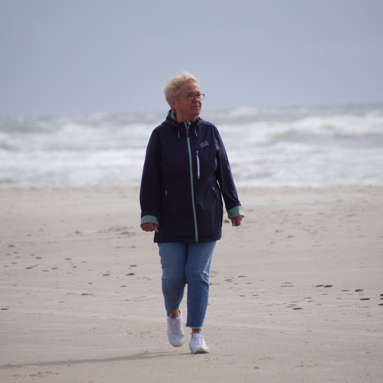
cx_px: 209
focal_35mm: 575
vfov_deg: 3.0
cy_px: 191
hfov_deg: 3.0
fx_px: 7198
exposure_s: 1/2500
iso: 400
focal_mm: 300
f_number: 6.3
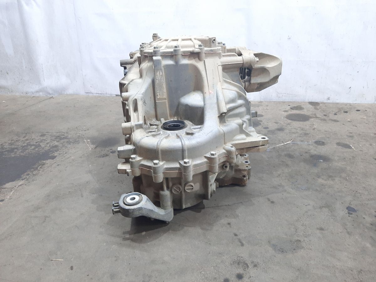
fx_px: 272
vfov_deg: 54.9
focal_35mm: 25
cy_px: 141
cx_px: 188
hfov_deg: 69.4
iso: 320
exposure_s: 1/50
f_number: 2
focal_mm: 4.6
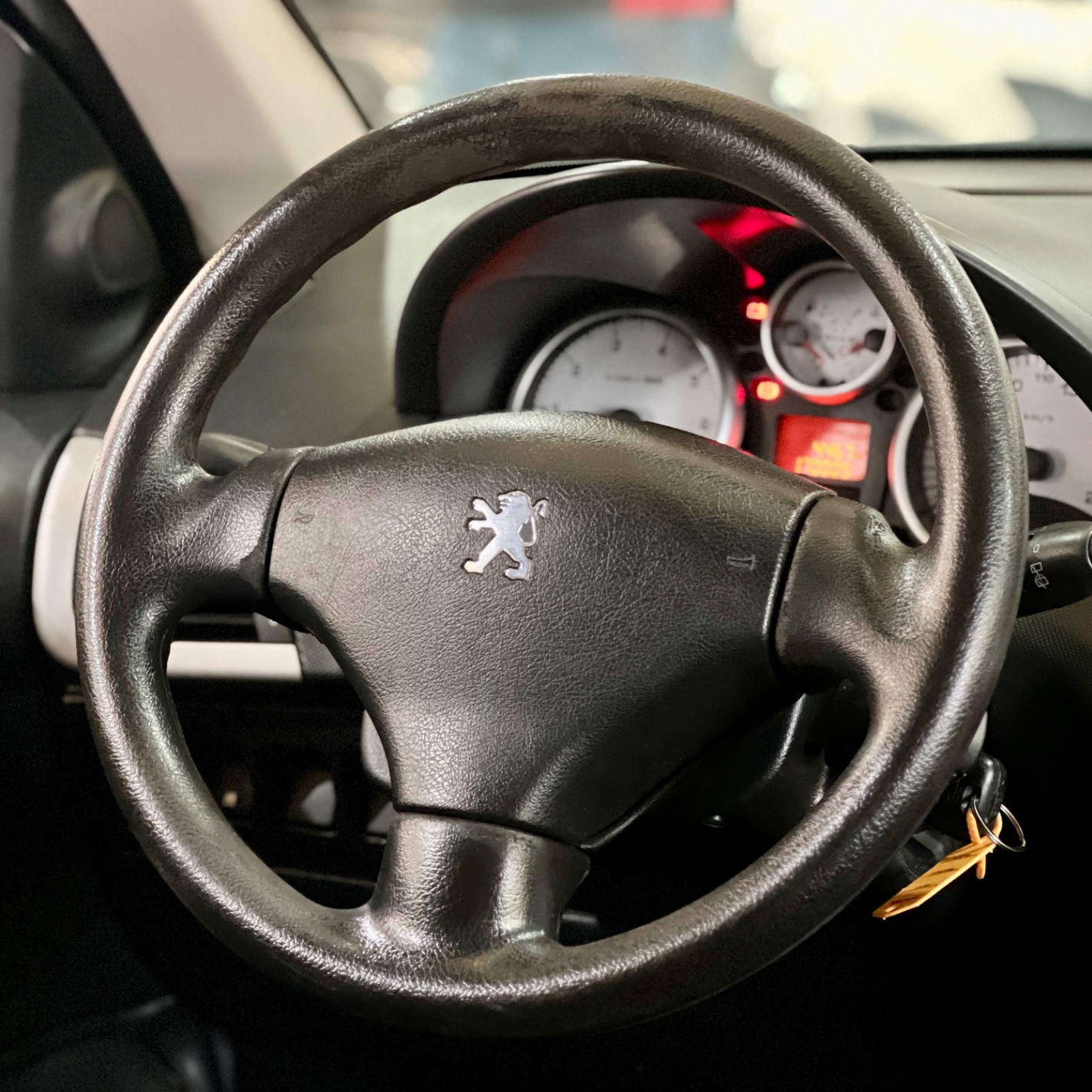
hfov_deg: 19.1
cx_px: 501
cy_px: 547
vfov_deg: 19.1
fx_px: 3248
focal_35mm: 91
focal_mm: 9
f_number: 2.8
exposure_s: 1/15
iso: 1000
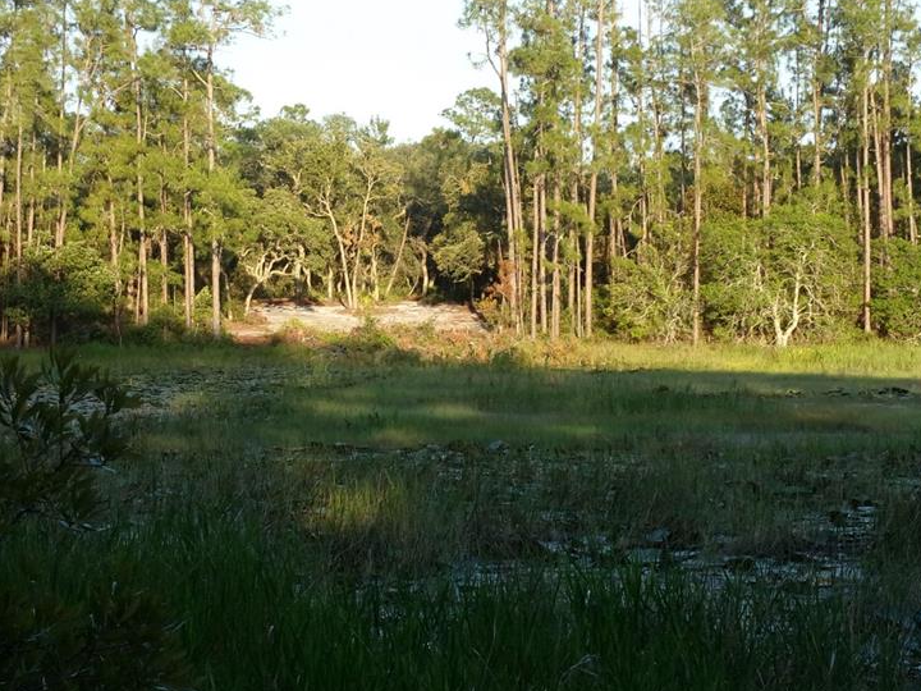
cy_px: 275
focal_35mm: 91
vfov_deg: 16.2
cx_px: 407
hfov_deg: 21.5
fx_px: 2421
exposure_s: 1/320
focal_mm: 11.5
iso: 200
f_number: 5.2
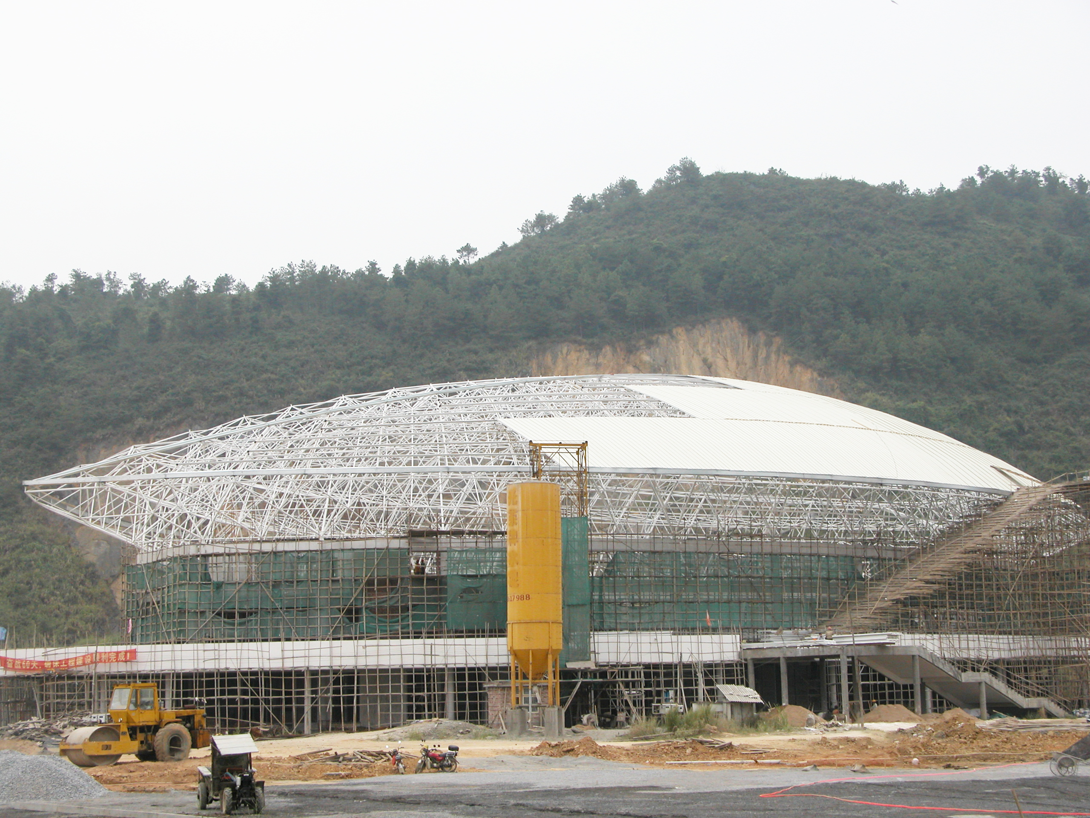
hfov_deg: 33.2
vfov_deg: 25.2
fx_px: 1826
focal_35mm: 58
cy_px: 409
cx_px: 545
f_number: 3.9
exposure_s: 1/135
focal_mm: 14.7
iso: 100
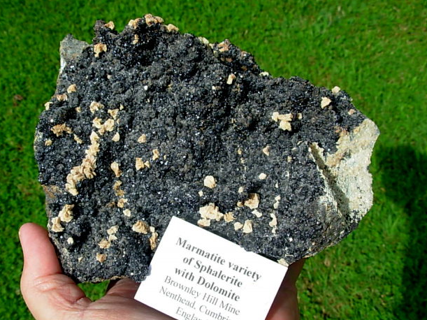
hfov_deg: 44.8
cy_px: 161
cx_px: 214
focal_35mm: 42
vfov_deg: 34.3
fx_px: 518
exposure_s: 1/456
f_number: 4.9
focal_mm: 6.3
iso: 50
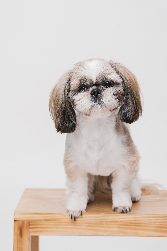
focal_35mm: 155
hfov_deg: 8.9
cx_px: 84
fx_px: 1078
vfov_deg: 13.2
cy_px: 126
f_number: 8
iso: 160
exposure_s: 1/160
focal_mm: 155
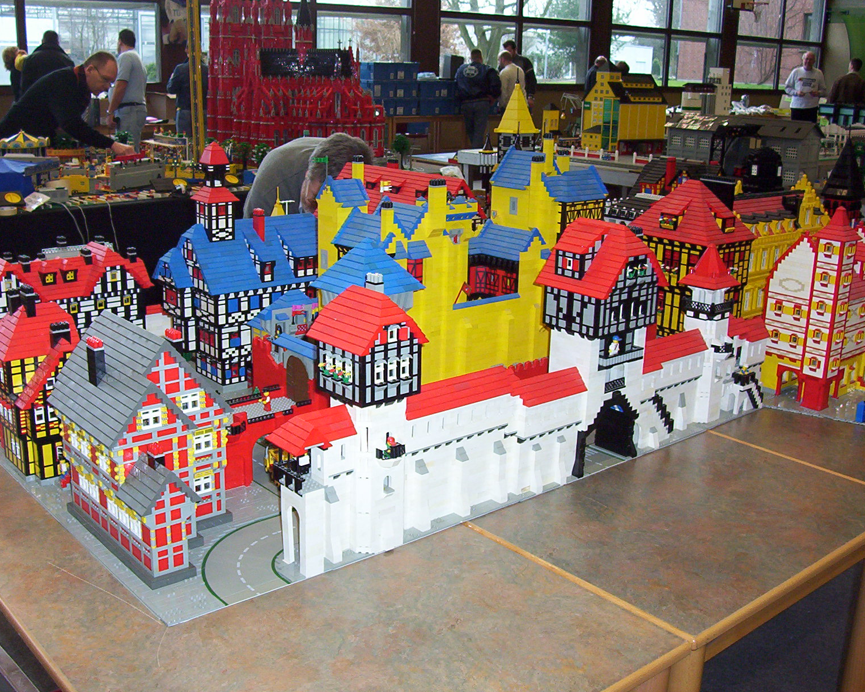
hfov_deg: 41.2
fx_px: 1152
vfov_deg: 33.4
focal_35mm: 45
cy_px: 345
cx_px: 427
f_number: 2.73
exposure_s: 1/60
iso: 140
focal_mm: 5.77
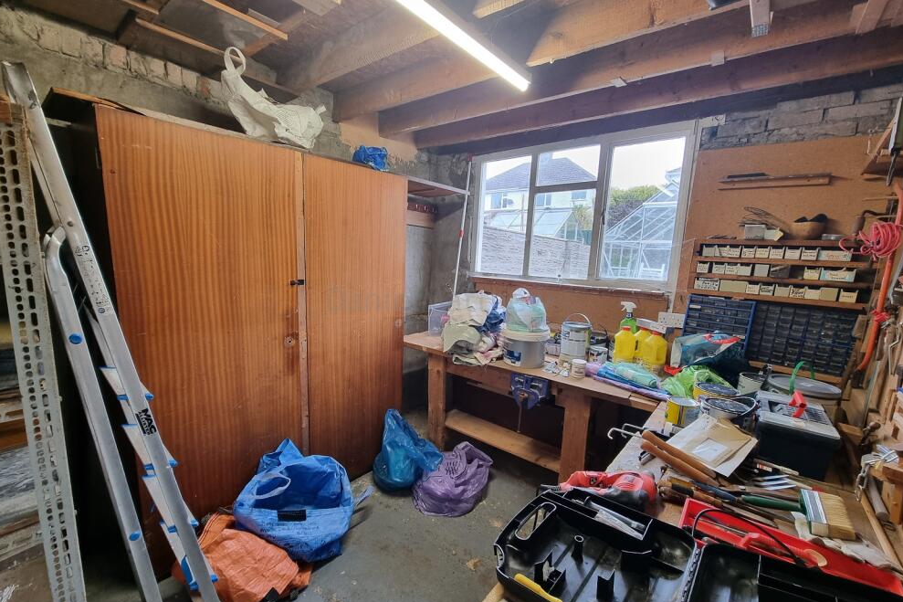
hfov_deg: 104.2
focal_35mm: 14
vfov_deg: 81.2
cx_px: 438
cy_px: 307
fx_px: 351
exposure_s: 1/50
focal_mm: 2.2
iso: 160
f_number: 2.2
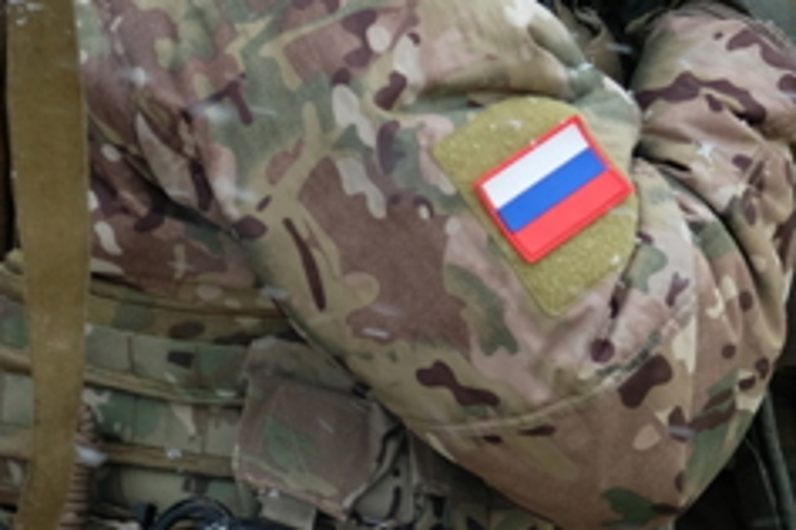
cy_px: 151
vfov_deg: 7.3
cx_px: 1182
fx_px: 4134
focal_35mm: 187
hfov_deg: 10.6
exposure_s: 1/200
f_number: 4
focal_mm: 39
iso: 800
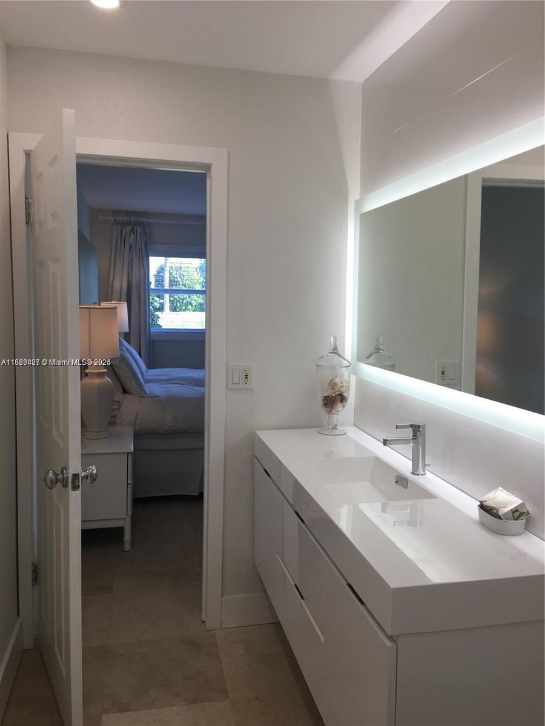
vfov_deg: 61.7
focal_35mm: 29
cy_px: 363
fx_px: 609
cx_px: 272
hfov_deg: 48.2
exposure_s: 1/120
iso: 32
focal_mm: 4.15
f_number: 2.2
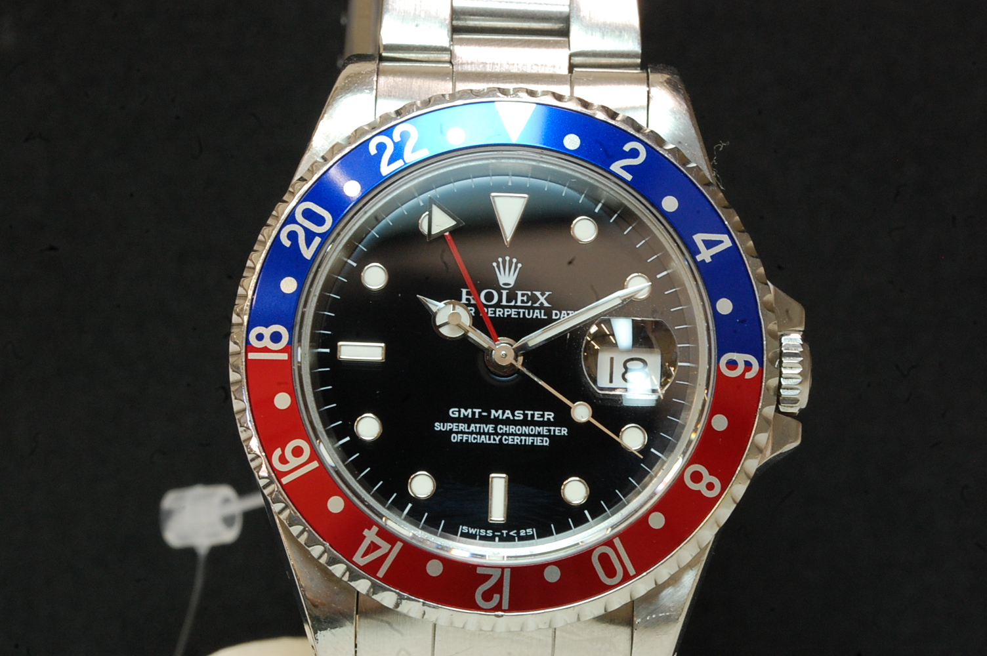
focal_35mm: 135
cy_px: 328
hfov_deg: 15.2
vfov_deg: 10.1
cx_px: 494
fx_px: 3698
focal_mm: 90
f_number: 22
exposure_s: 1/6
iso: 800
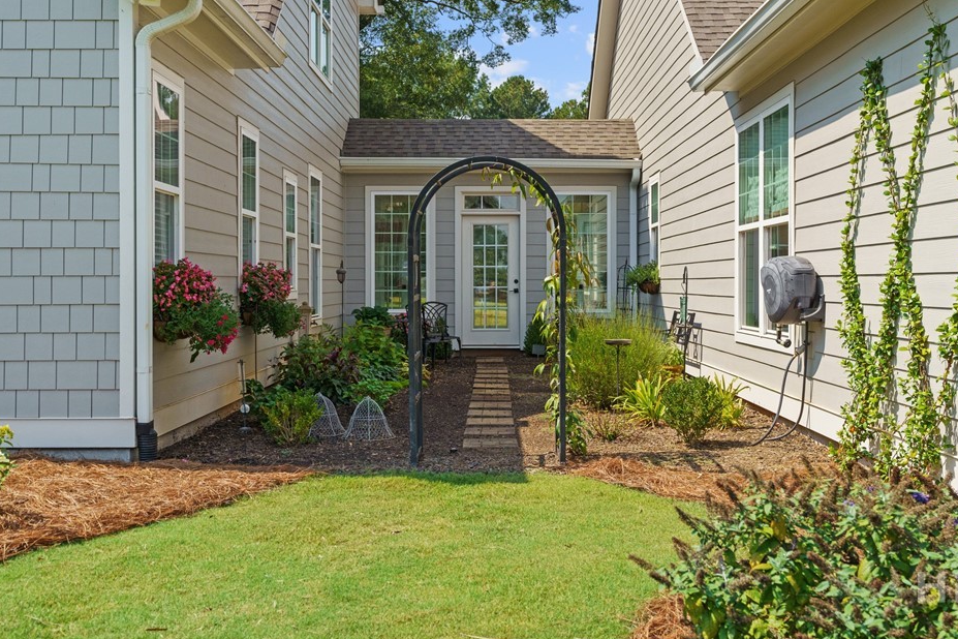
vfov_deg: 32.6
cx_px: 490
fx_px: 1091
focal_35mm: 41
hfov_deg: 47.4
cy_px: 291
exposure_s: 1/3200
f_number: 6.3
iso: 1250
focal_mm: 35
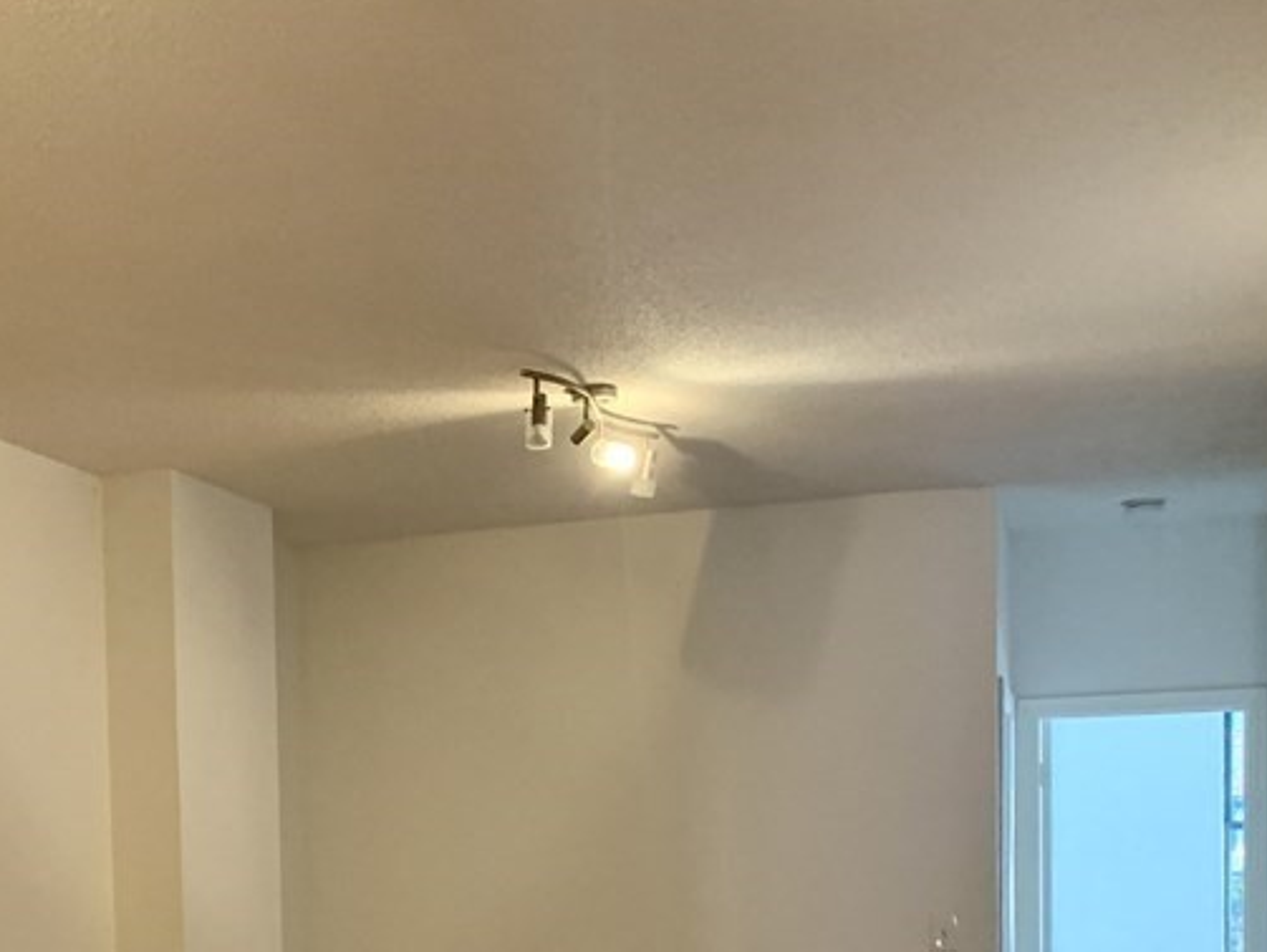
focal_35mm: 53
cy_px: 952
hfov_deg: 35.0
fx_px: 1941
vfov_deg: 26.1
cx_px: 252
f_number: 1.8
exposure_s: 1/40
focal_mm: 4.25
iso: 320
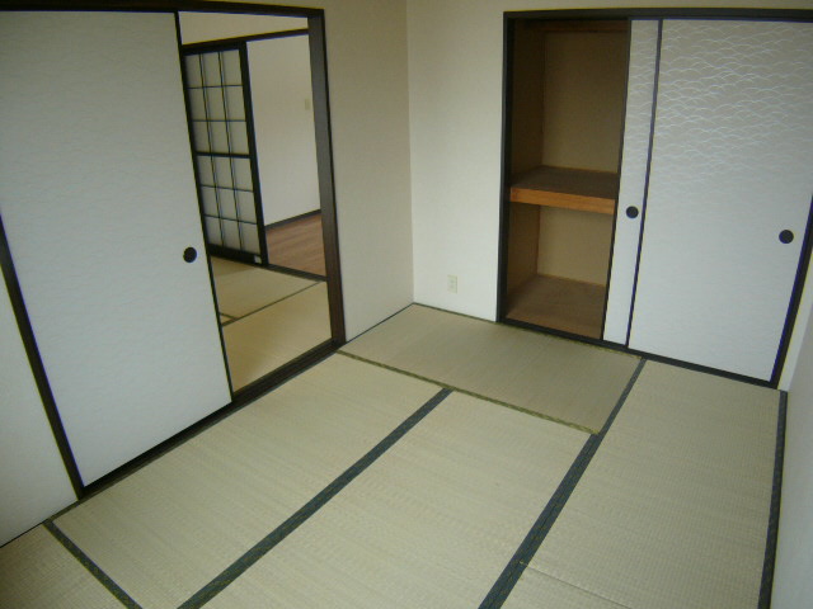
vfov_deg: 40.7
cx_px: 406
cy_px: 304
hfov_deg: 52.6
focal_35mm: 35
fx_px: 822
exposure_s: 1/80
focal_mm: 5.8
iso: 100
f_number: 2.8
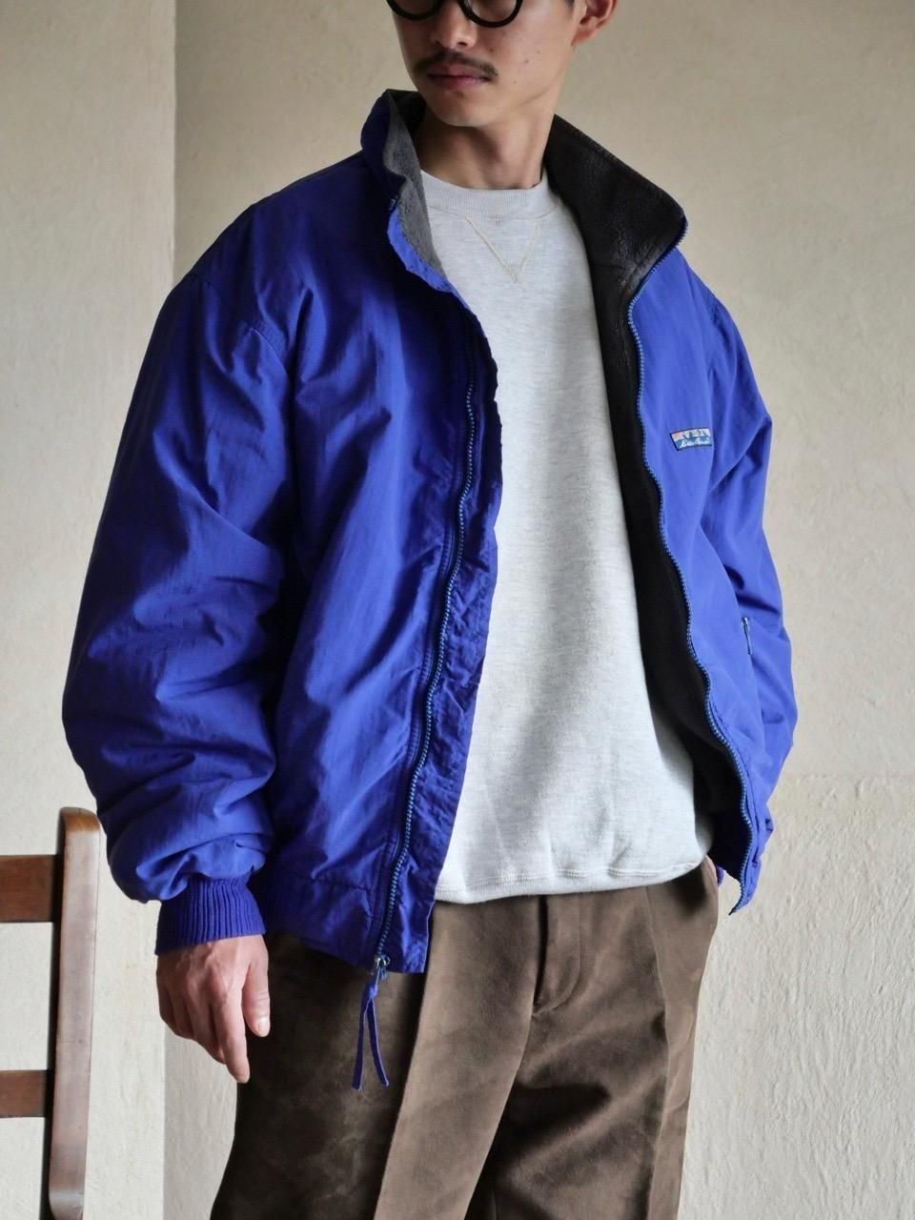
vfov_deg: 20.4
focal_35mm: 96
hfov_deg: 15.4
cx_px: 458
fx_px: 3383
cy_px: 610
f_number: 3.9
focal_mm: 48
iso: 1600
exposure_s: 1/125
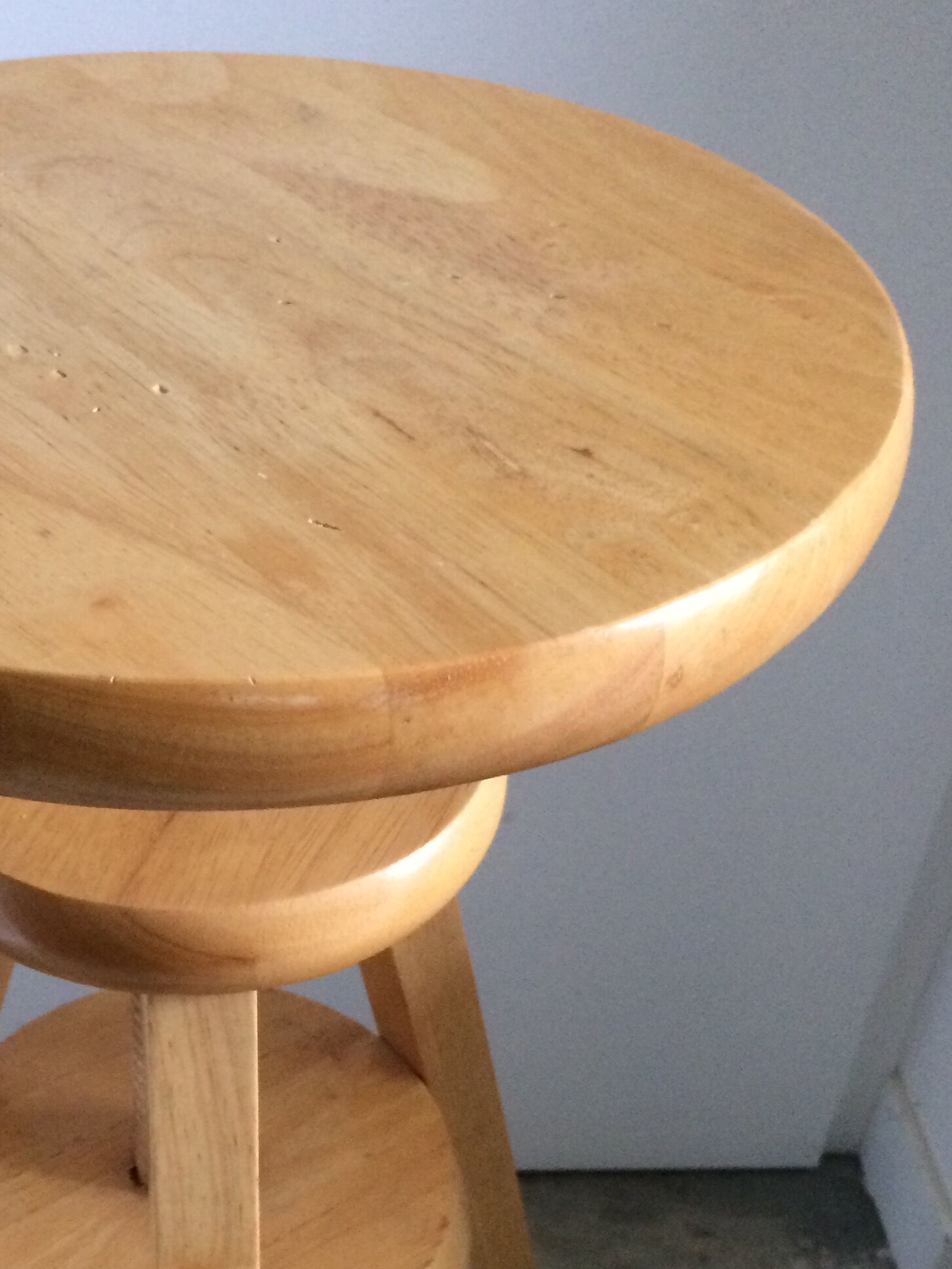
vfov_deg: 38.3
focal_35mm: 49
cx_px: 199
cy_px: 894
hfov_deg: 29.1
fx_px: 1797
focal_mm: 4.15
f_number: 2.2
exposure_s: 1/17
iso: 320
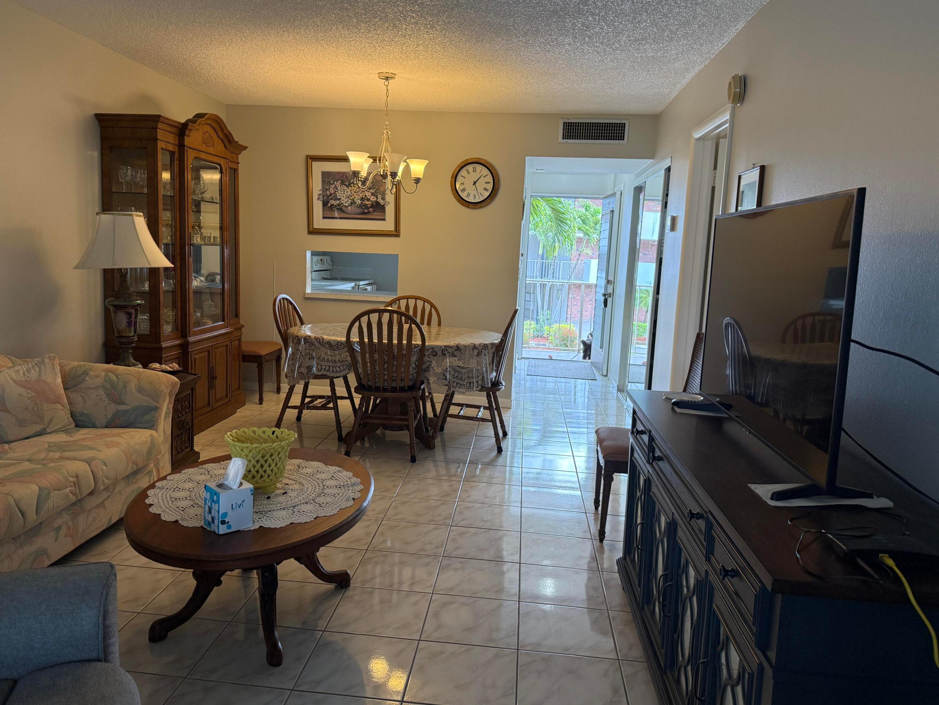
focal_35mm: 26
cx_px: 458
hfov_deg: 67.3
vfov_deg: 53.1
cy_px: 351
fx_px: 705
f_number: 1.78
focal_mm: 6.76
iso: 250
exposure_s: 1/120
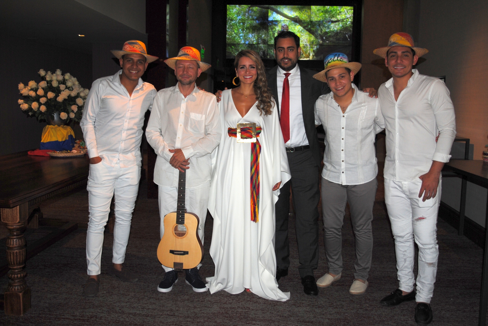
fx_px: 489
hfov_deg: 53.1
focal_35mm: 36
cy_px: 163
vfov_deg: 37.0
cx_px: 244
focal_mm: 24
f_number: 4
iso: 200
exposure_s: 1/60
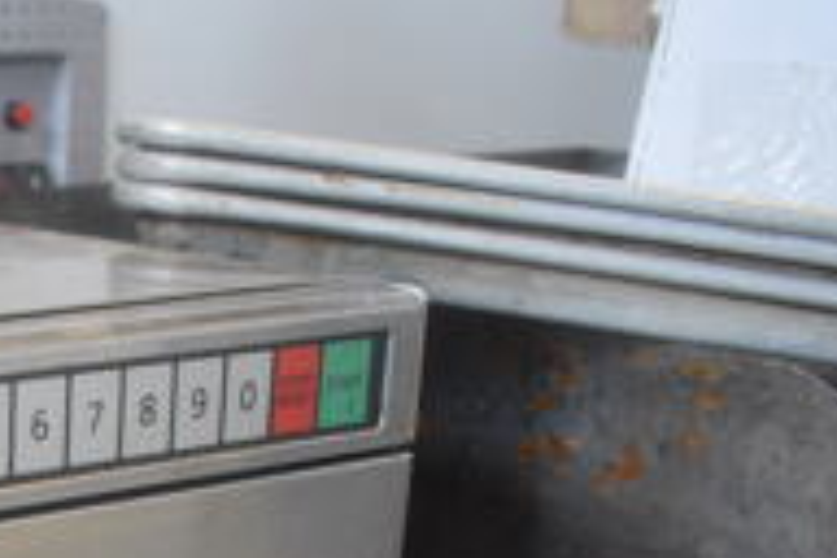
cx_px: -384
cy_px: 811
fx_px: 1999
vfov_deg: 14.9
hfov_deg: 20.5
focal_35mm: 86
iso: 1100
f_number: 3.5
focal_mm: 18
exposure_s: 1/125
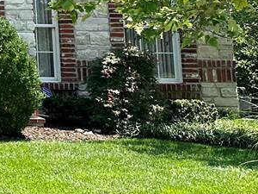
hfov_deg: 12.7
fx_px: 954
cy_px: -122
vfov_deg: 11.0
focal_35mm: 128
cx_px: -313
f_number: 1.78
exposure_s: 1/3155
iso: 80
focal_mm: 6.86
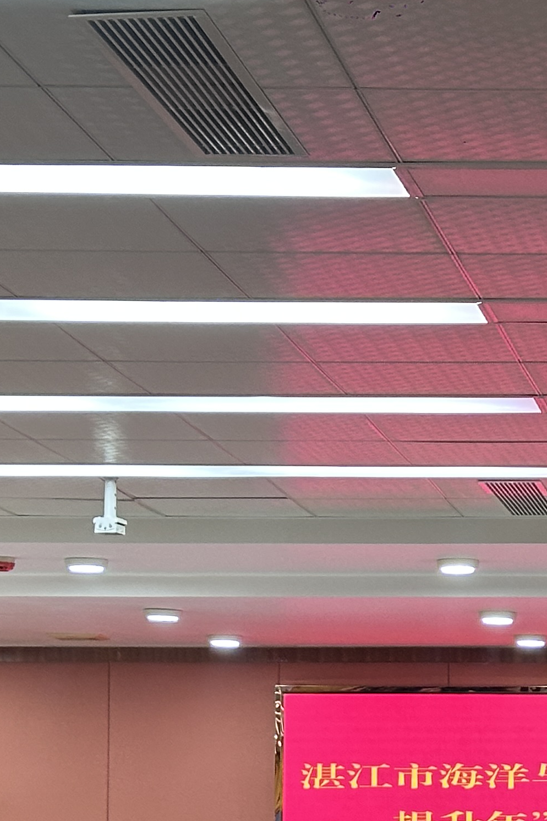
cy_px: 775
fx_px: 3077
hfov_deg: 9.9
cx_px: 795
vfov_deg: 15.0
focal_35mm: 135
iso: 200
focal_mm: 6.86
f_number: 1.78
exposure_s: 1/60
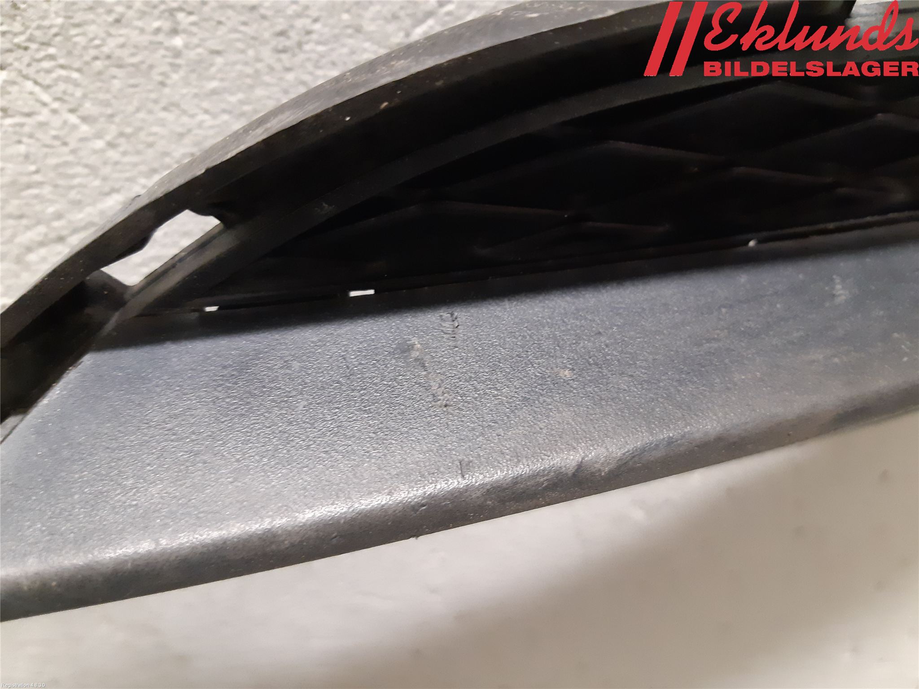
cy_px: 344
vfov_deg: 53.1
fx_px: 690
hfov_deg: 67.3
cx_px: 460
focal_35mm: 26
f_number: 1.7
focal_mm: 3.93
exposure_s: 1/25
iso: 320
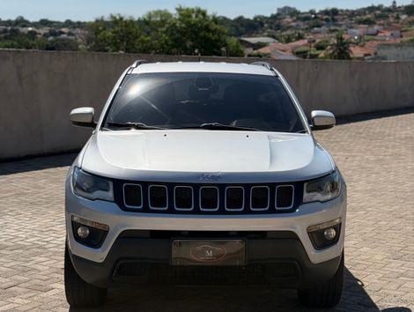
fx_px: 575
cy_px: 156
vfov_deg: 30.3
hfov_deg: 39.6
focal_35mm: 48
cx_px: 207
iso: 64
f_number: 1.78
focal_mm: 6.76
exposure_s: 1/9901
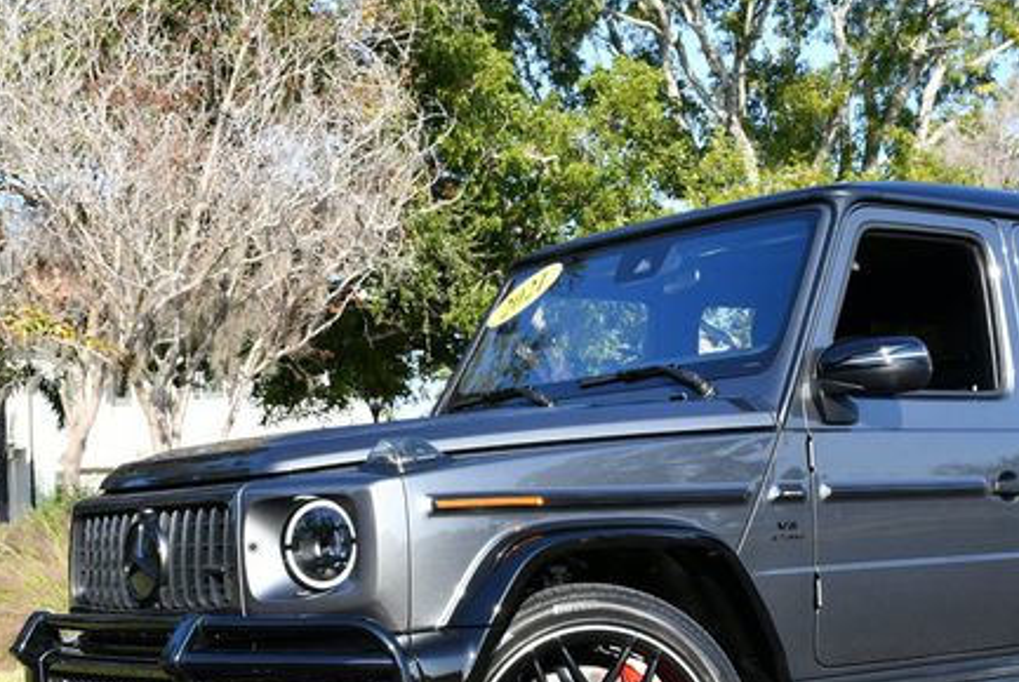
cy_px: 477
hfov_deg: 29.4
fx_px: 1927
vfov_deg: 20.0
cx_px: 664
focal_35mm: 68
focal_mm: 23
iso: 200
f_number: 8
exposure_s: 1/250
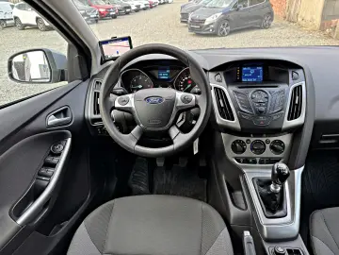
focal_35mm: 24
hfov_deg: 71.6
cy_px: 128
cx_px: 170
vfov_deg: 56.8
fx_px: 235
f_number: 1.78
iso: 200
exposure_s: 1/67
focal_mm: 6.76
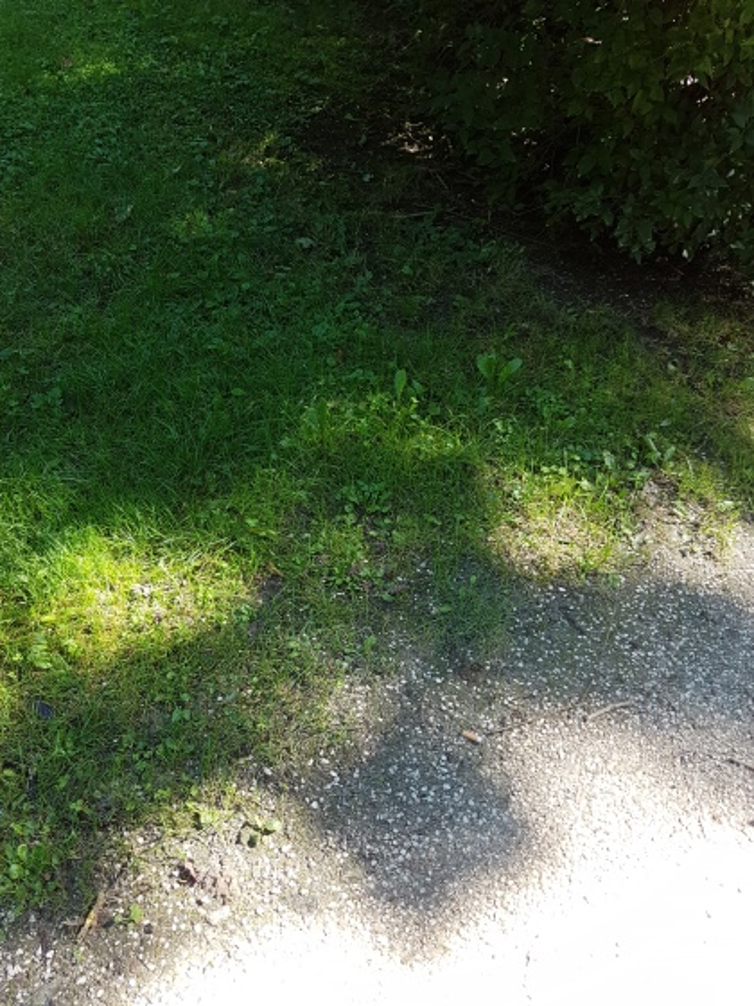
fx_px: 755
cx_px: 377
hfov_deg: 53.1
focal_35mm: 26
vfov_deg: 67.3
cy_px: 503
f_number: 1.7
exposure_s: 1/105
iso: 40
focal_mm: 4.2
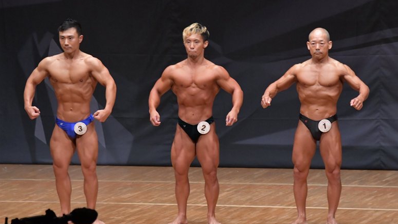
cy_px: 127
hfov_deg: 7.6
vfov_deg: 4.3
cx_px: 199
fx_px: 2998
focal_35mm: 284
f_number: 5.6
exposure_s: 1/400
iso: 6400
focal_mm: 180
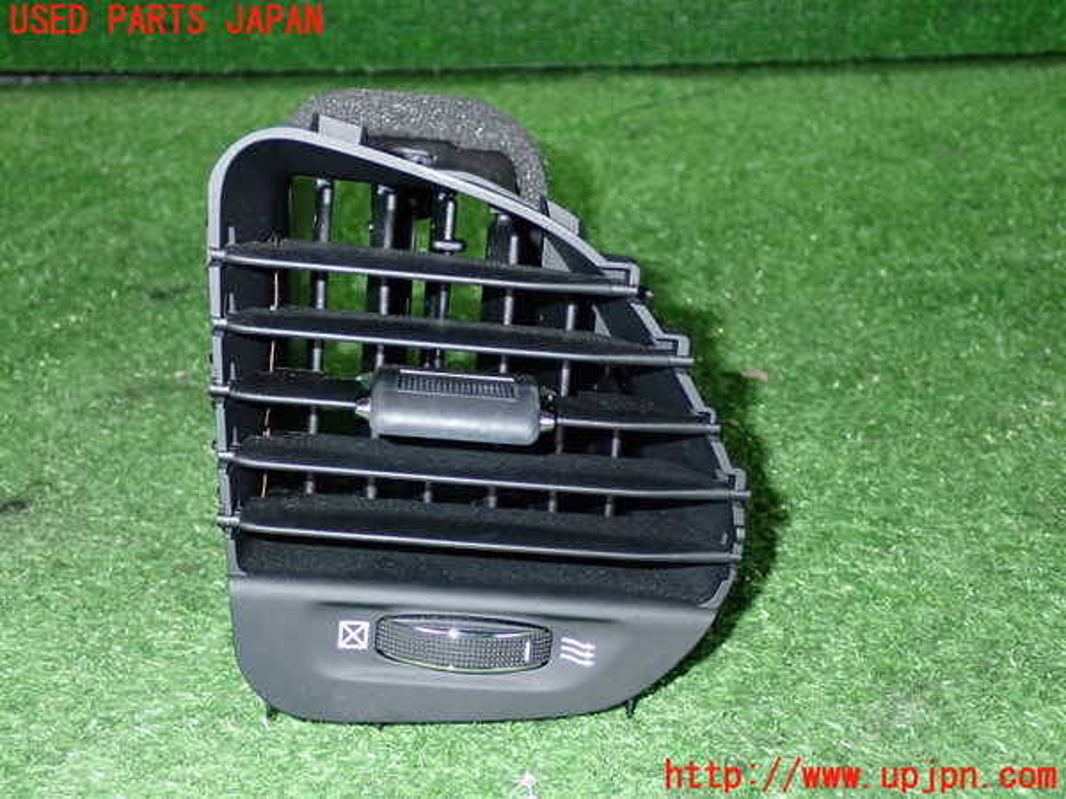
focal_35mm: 44
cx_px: 533
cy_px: 400
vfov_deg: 32.9
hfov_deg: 42.9
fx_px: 1355
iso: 500
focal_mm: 7.84
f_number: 9
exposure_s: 1/40
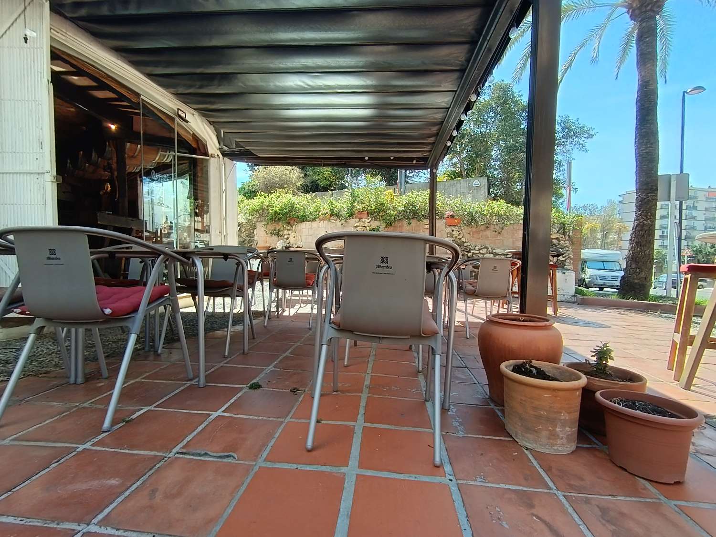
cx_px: 358
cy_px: 268
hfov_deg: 91.0
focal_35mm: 17
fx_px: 352
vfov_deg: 74.7
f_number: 2.2
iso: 100
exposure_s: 1/147
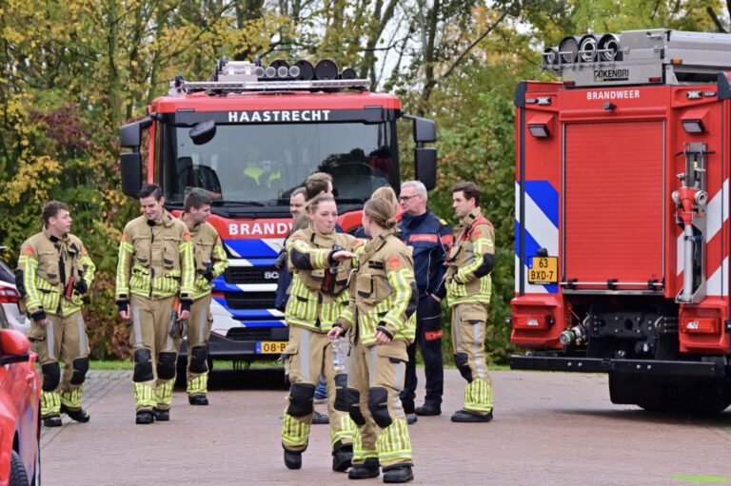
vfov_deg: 9.8
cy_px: 243
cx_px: 366
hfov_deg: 14.7
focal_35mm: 140
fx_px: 2841
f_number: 6.3
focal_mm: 140
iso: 1000
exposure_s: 1/400
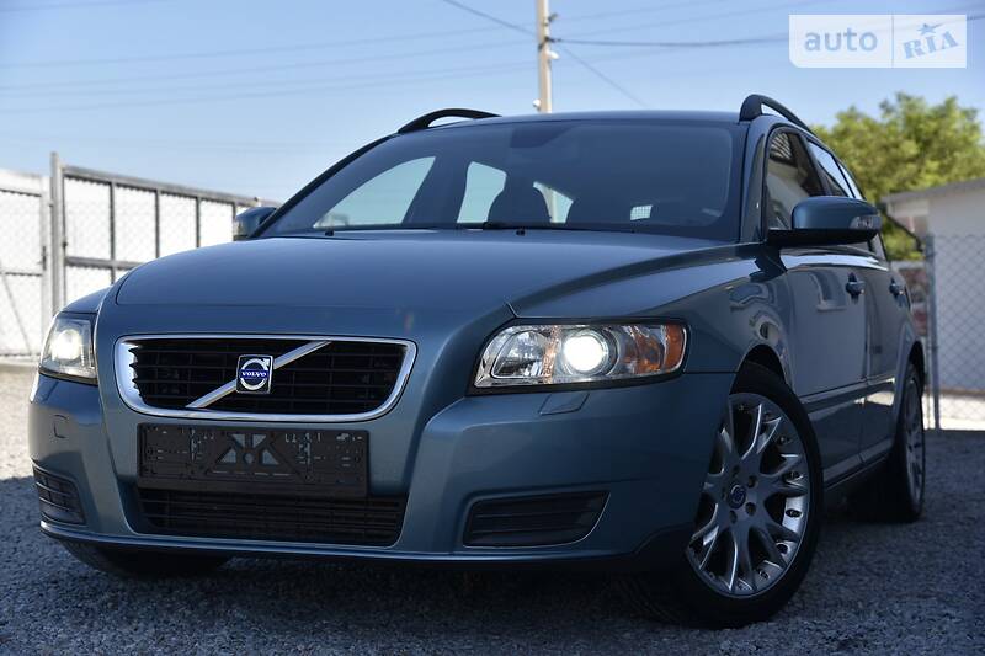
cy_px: 328
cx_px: 492
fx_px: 1696
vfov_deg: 21.9
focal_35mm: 62
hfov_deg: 32.4
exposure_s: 1/500
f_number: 5.6
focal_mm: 62
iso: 200
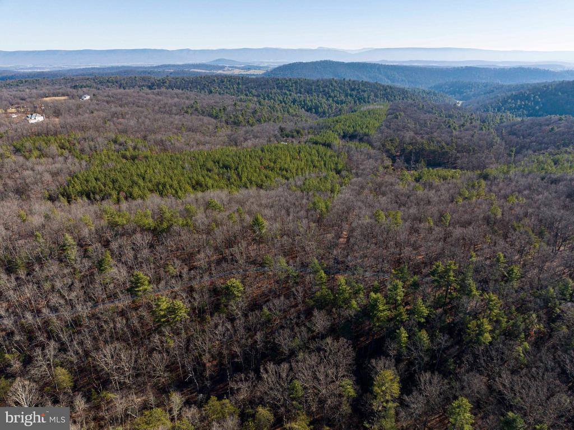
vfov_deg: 56.8
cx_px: 287
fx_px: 398
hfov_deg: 71.6
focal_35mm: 24
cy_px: 215
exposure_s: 1/2000
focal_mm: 12.29
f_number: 2.8
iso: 240
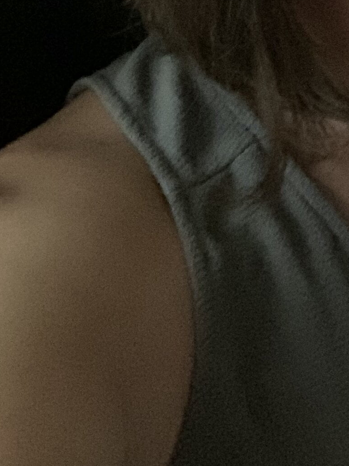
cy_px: -104
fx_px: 1290
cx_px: 447
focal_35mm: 96
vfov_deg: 19.2
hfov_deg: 14.8
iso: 640
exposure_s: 1/15
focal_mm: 2.87
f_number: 2.2
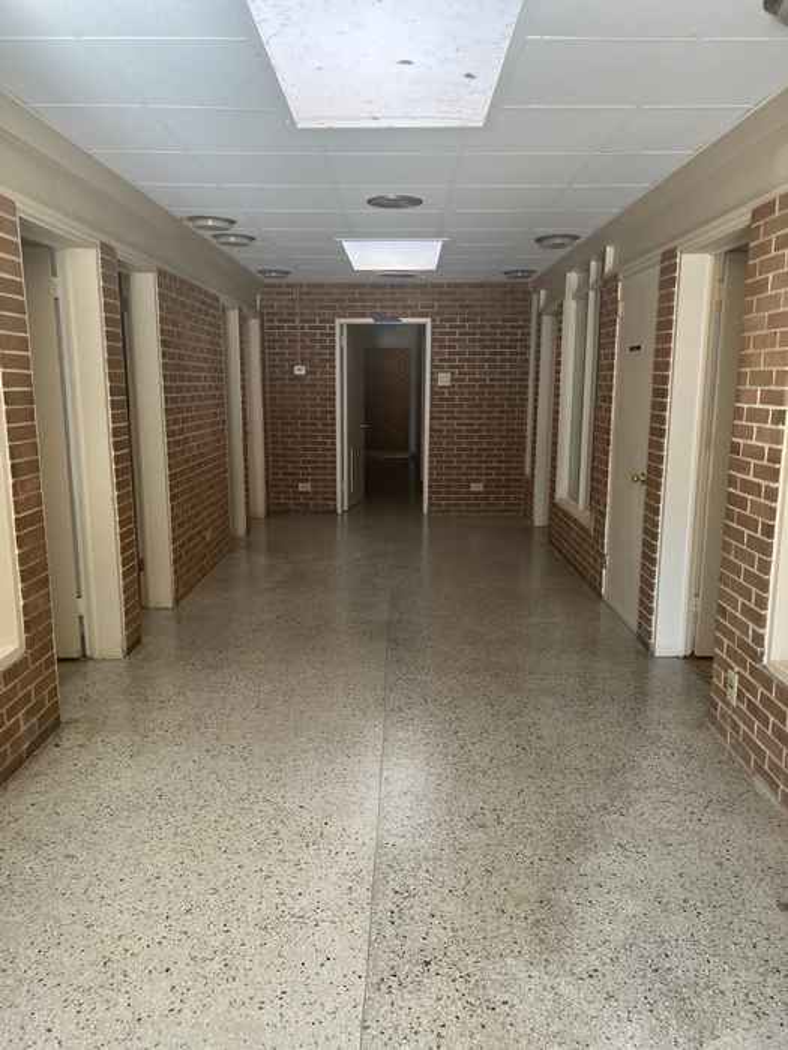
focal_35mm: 26
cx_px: 394
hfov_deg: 53.1
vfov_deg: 67.3
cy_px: 525
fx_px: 789
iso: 125
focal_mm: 5.7
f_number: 1.5
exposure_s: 1/121
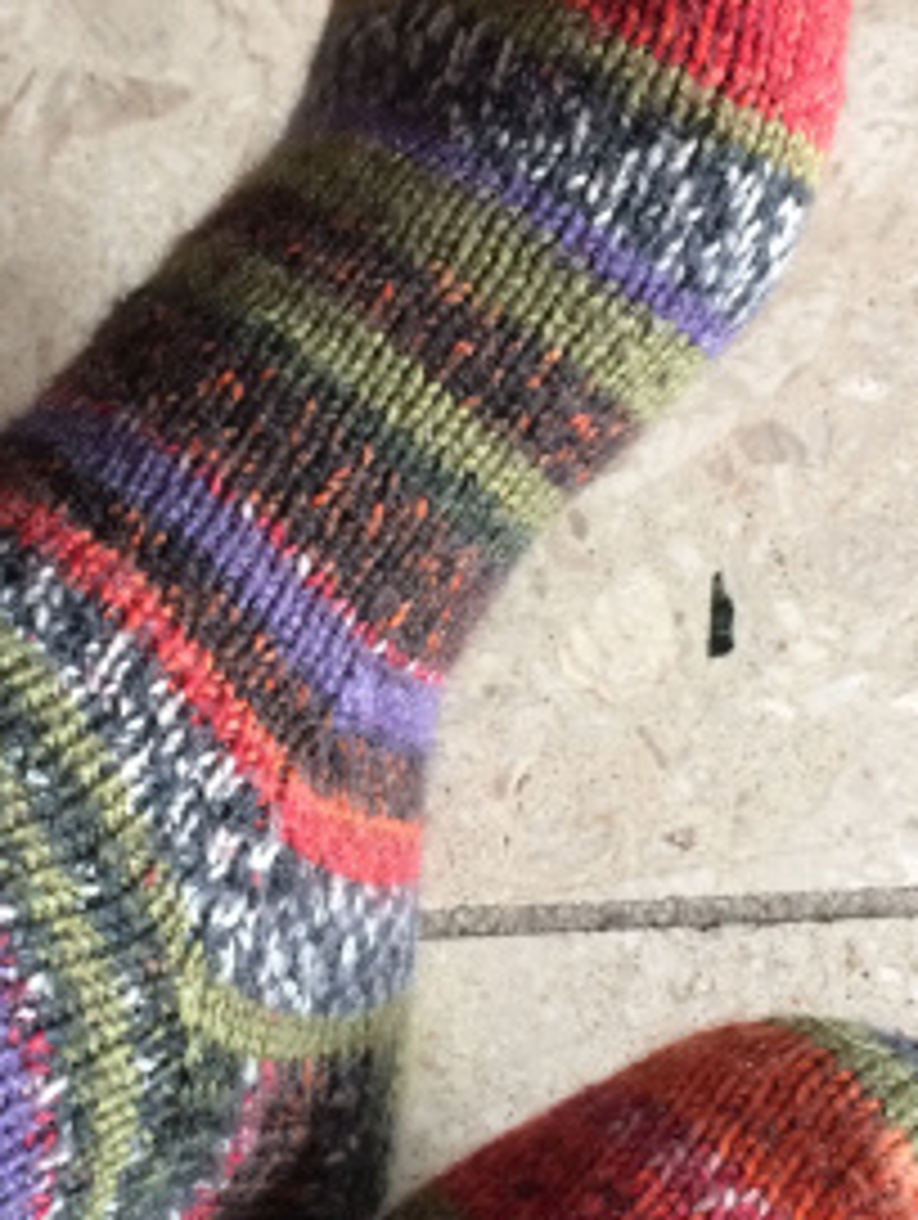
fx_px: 2011
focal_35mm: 57
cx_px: 374
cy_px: 646
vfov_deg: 33.7
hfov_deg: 25.7
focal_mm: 4.15
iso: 250
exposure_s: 1/33
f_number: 2.2
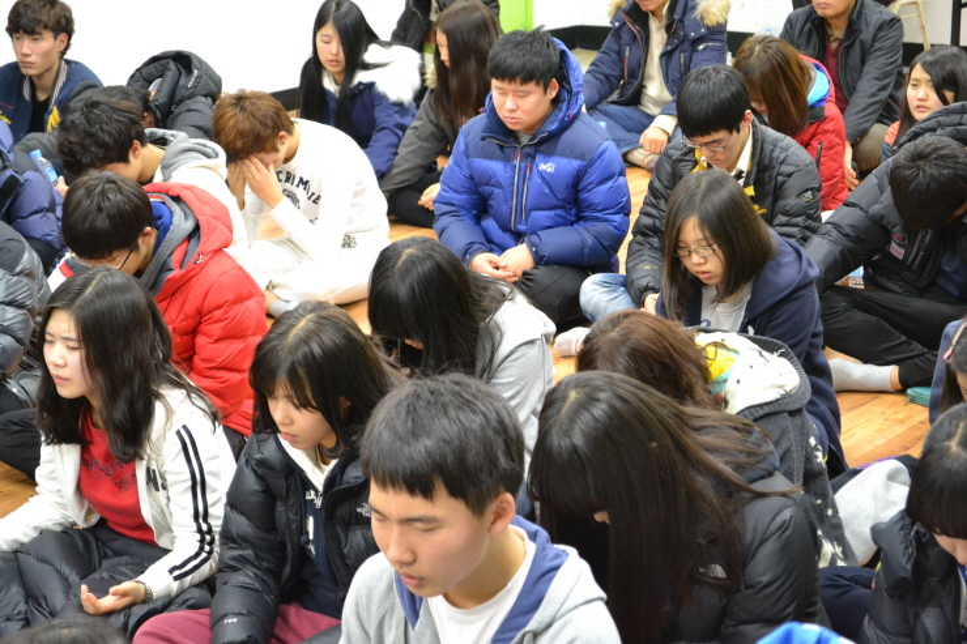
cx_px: 484
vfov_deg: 17.5
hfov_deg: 26.0
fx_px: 2095
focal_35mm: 78
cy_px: 322
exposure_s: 1/30
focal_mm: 52
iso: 3200
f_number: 5.6
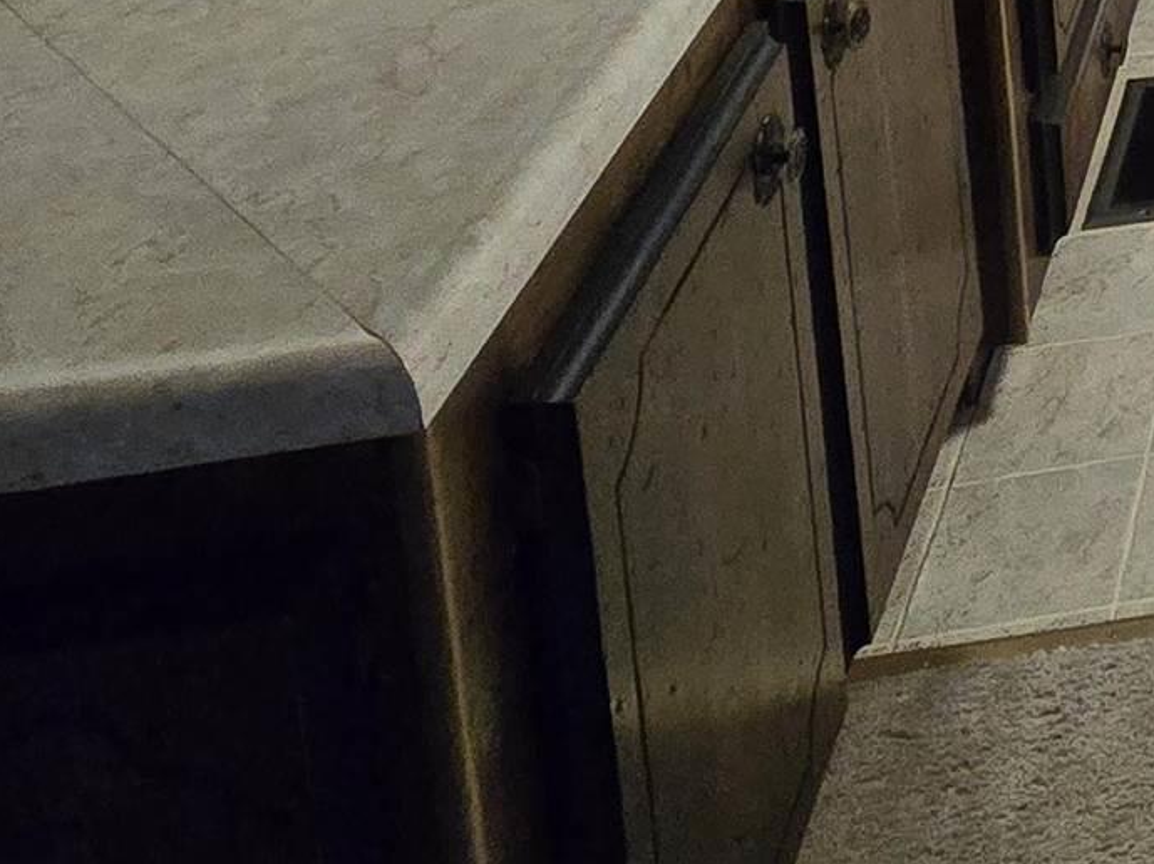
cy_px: -822
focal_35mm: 58
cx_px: 1923
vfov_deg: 18.1
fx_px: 1933
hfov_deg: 23.2
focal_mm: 2.2
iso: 640
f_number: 2.2
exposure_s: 1/60
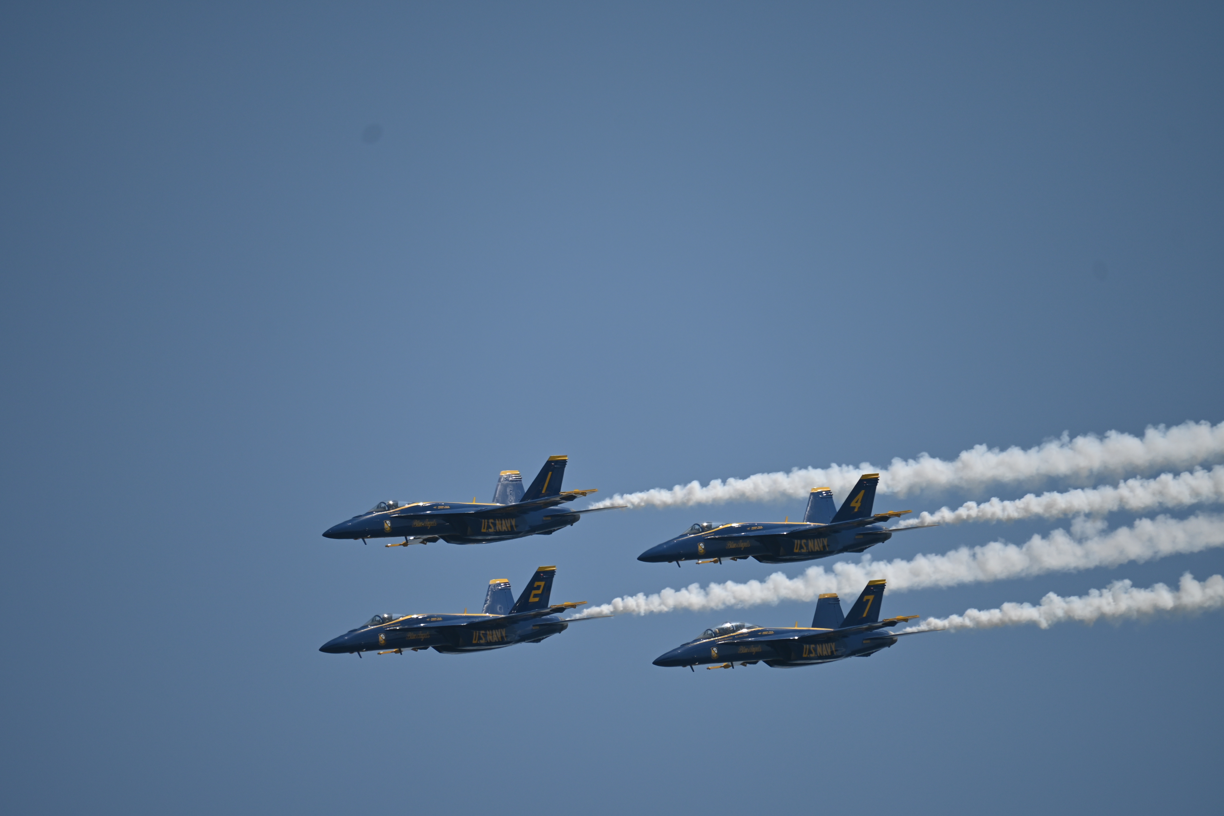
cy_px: 408
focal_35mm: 375
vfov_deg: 3.7
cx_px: 612
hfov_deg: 5.5
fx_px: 12749
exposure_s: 1/1250
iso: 100
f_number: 6.3
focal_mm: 250
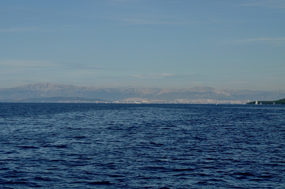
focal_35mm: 85
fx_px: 668
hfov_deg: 24.1
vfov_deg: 16.1
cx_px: 140
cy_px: 94
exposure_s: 1/640
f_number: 13
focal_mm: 55
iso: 500
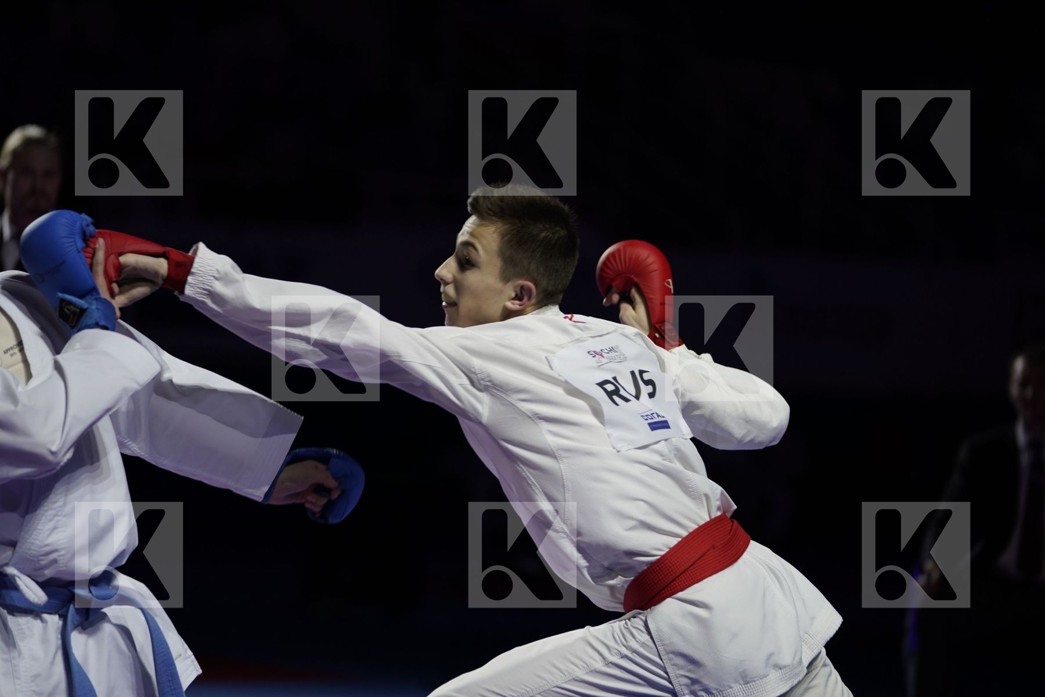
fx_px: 3889
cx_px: 522
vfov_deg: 10.2
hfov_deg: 15.3
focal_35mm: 134
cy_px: 348
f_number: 2.8
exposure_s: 1/1000
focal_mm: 134
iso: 1000
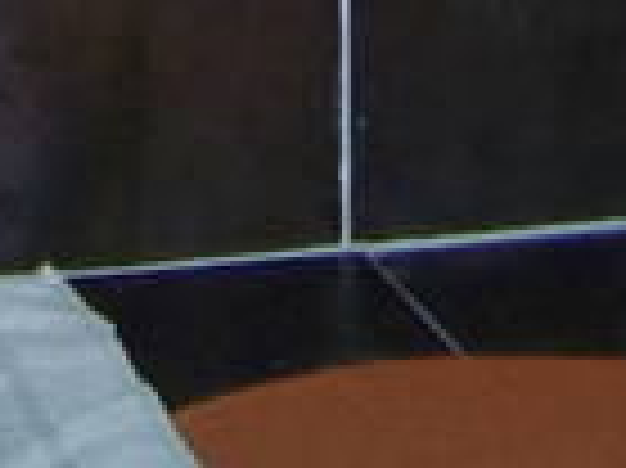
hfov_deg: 9.7
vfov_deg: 6.8
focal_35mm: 204
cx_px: 171
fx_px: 3686
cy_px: -792
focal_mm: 5.85
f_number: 2.8
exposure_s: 1/30
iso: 200
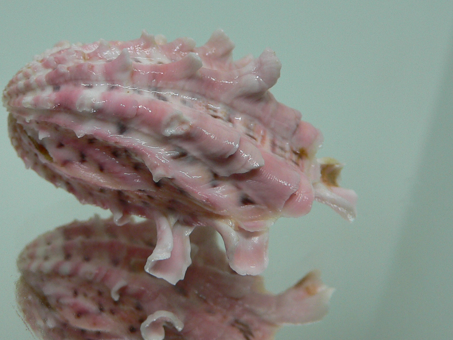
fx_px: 667
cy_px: 143
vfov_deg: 28.5
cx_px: 159
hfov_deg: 37.2
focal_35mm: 51
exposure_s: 1/60
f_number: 2.8
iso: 100
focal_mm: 4.6
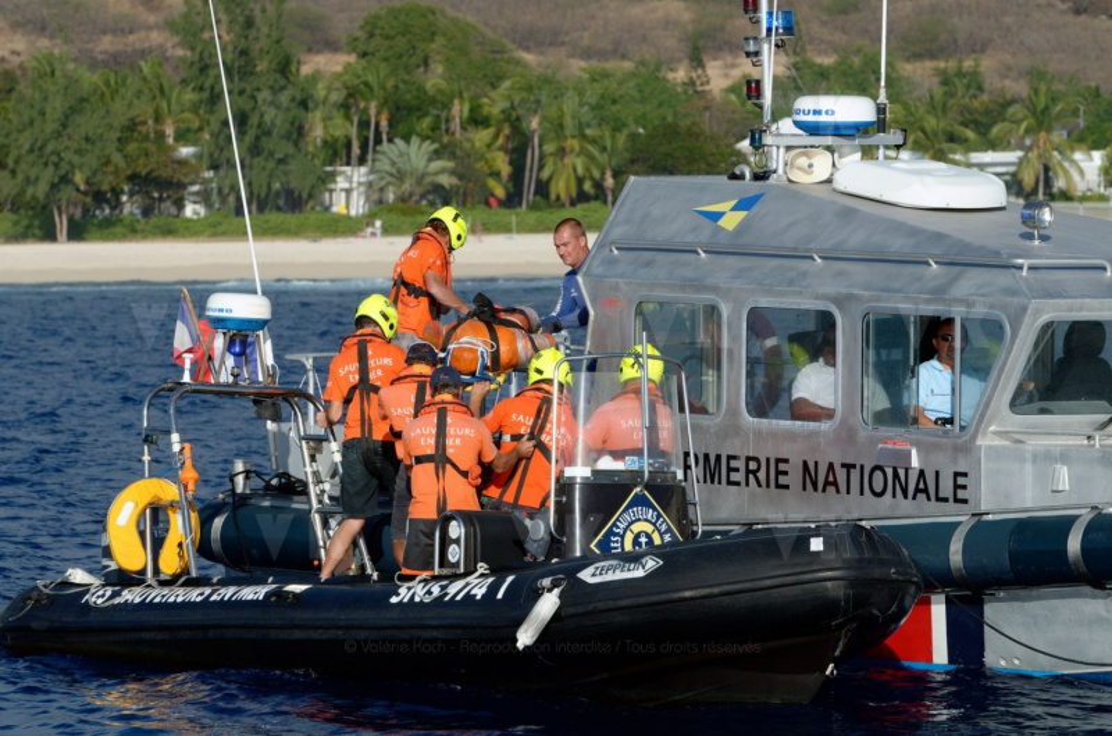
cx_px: 556
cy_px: 368
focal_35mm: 285
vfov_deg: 4.8
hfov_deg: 7.2
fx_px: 8786
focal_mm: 190
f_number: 8
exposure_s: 1/800
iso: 200
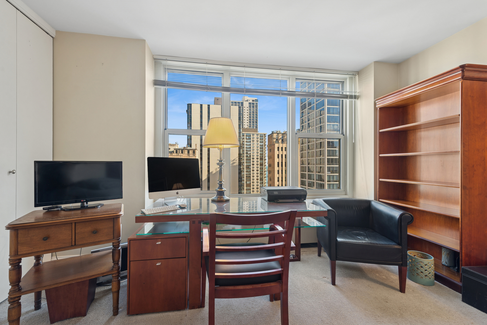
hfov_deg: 104.2
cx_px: 244
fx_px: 189
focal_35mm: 14
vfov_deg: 81.3
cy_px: 162
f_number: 8
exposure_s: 1/15
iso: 200
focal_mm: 14
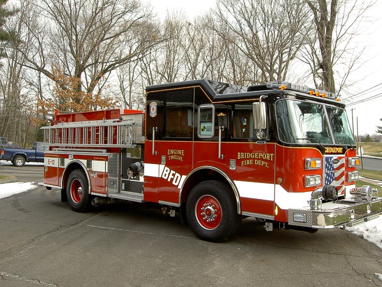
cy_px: 140
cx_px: 189
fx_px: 386
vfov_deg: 40.7
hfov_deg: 52.6
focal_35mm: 35
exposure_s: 1/100
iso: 50
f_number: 4.7
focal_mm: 5.6
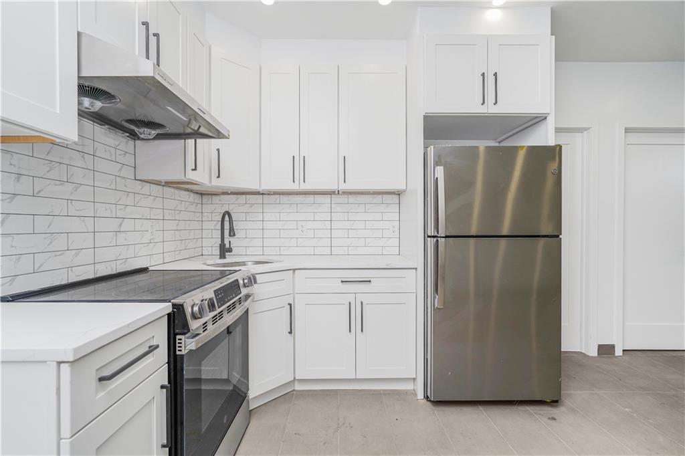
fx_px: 304
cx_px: 342
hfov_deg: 96.8
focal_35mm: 16
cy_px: 228
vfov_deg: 73.7
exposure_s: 1/50
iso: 50
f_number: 5
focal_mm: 16
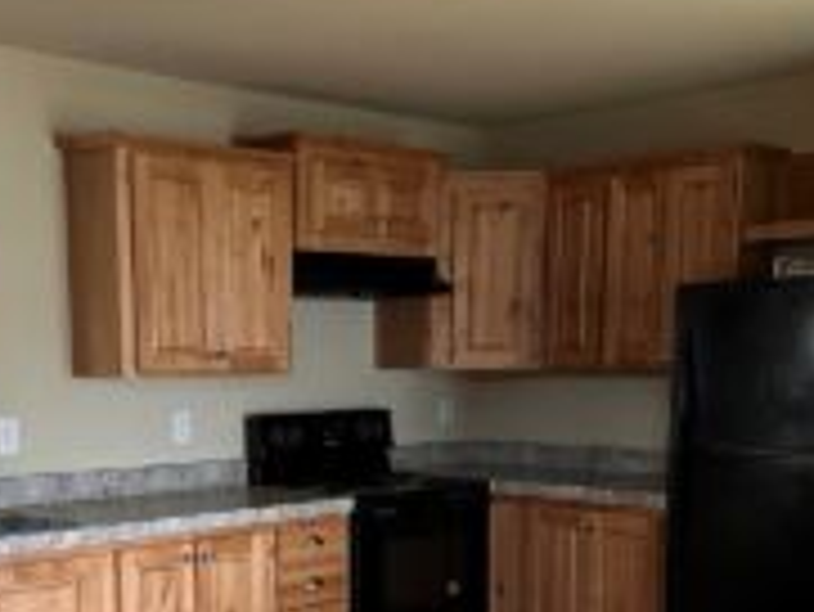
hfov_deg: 36.0
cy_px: 536
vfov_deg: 26.7
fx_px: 1247
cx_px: 324
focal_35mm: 53
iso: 1000
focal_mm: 6.86
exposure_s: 1/44
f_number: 1.78
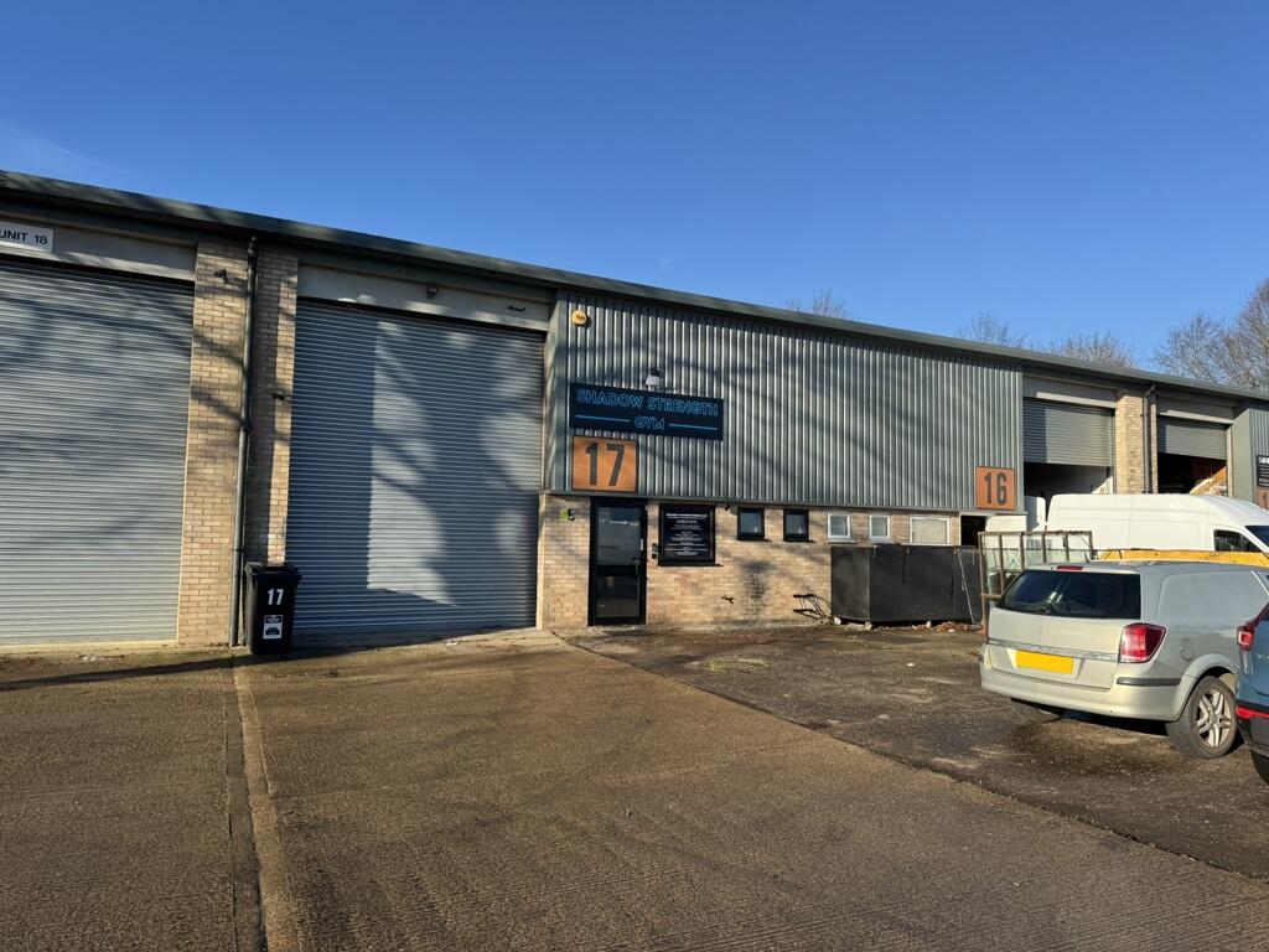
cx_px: 634
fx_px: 880
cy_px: 476
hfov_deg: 71.6
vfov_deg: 56.8
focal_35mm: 24
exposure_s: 1/2415
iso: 80
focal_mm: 6.76
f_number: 1.78
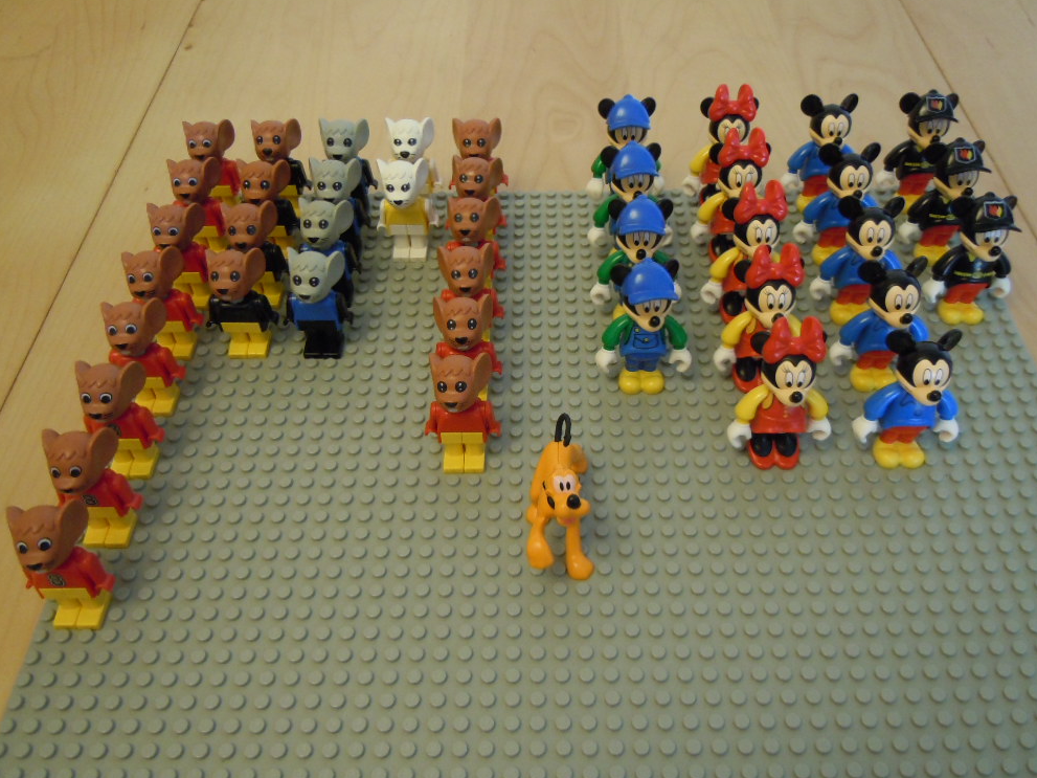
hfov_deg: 58.3
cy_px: 395
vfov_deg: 45.4
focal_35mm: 31
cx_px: 532
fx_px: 929
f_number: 3.5
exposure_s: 1/15
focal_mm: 5.4
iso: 400
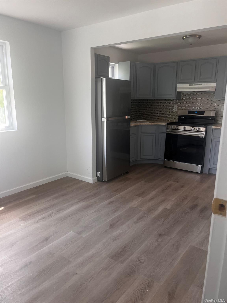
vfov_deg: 67.3
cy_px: 152
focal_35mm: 26
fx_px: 227
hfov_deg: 53.1
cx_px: 114
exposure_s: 1/121
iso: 80
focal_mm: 5.1
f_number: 1.6
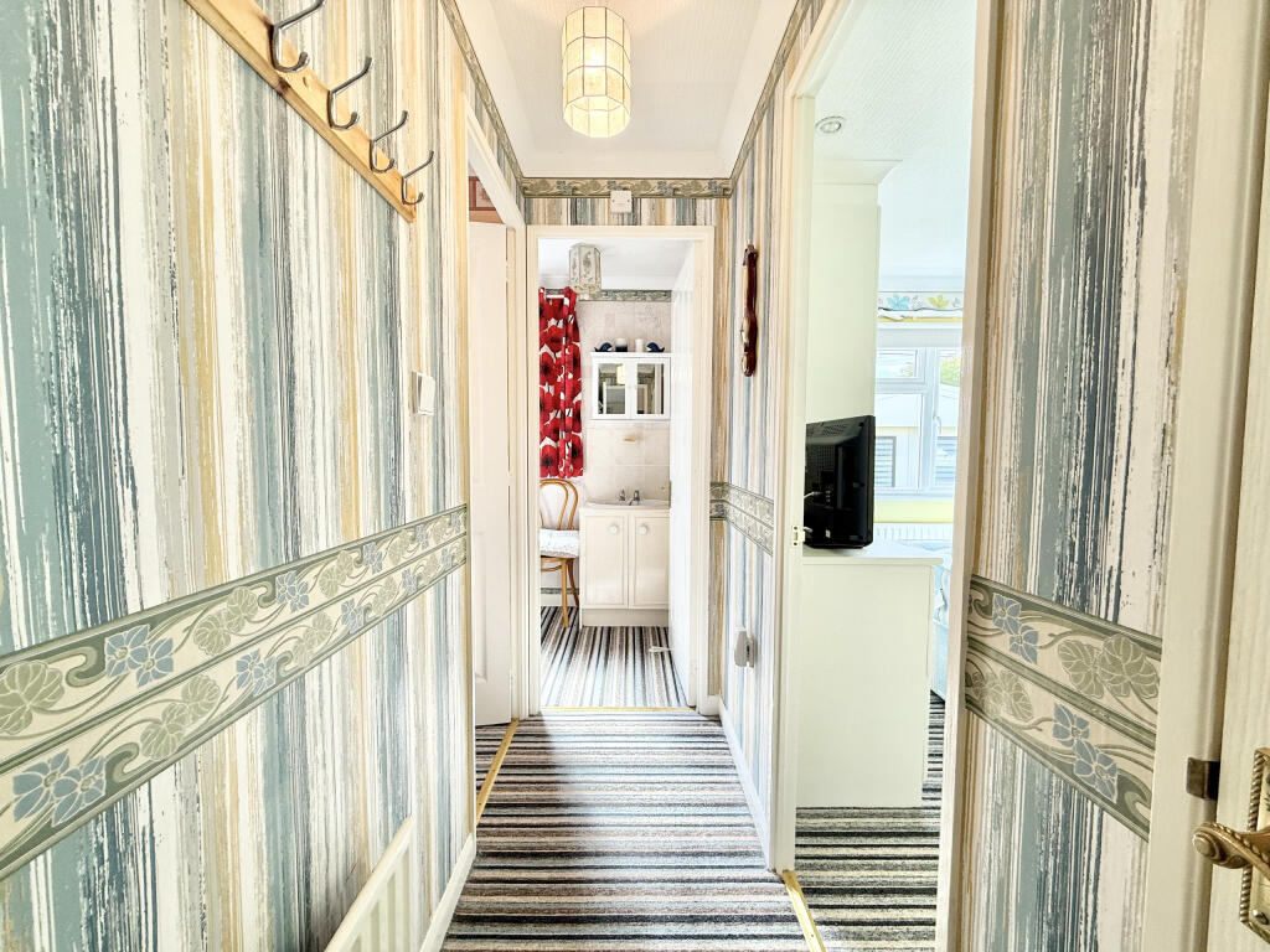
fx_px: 514
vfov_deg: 85.7
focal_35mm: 14
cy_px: 476
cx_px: 635
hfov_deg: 102.1
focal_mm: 2.22
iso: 50
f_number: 2.2
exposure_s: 1/141
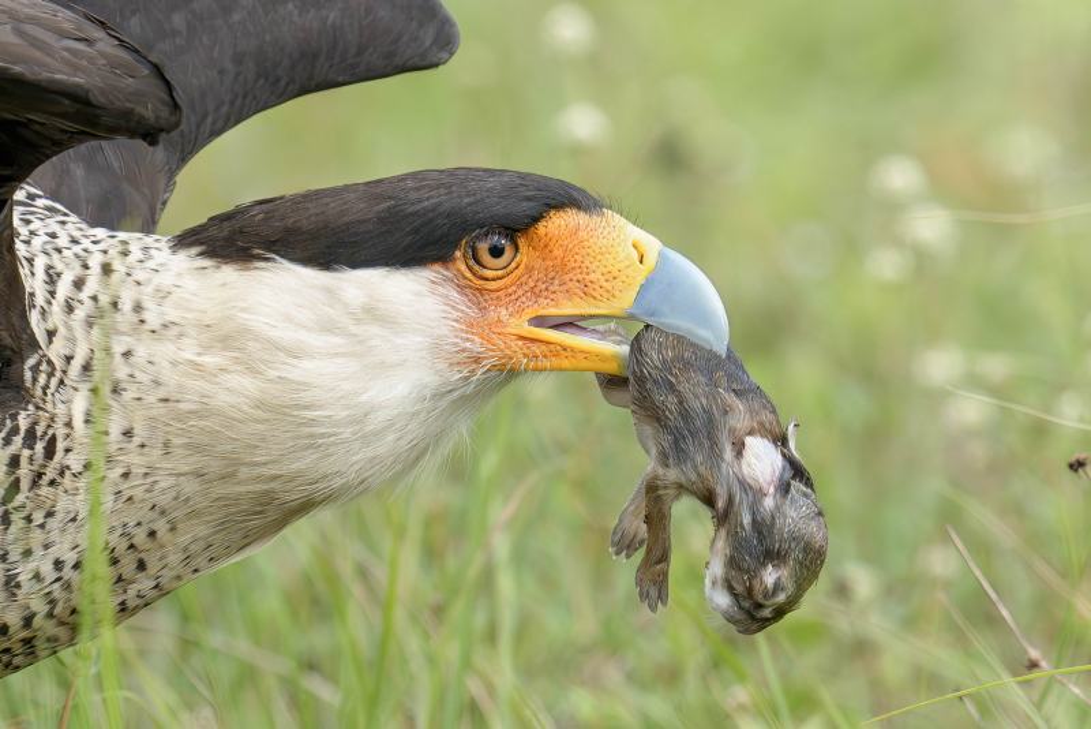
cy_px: 364
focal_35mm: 600
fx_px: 18189
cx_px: 546
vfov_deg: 2.3
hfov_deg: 3.4
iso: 1600
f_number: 4
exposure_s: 1/2000
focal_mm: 600
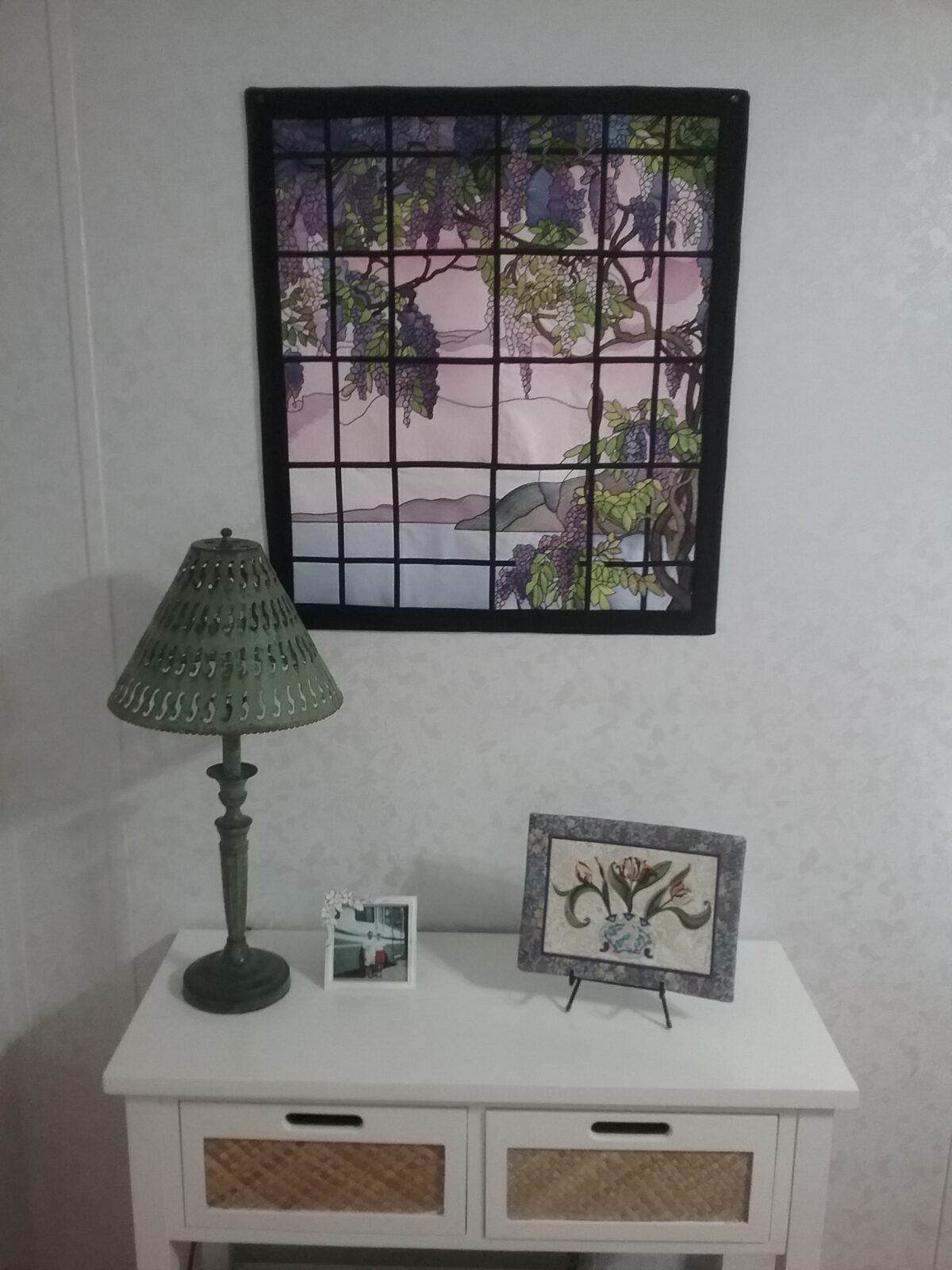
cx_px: 476
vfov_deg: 58.4
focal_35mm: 31
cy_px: 635
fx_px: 1137
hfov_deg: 45.4
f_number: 2.2
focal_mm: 3.3
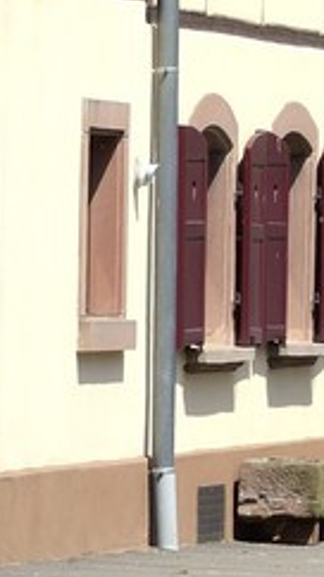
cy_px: -1280
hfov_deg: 1.8
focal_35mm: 679
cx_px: 893
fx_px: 10378
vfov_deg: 3.1
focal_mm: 98
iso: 200
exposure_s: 1/400
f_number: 10
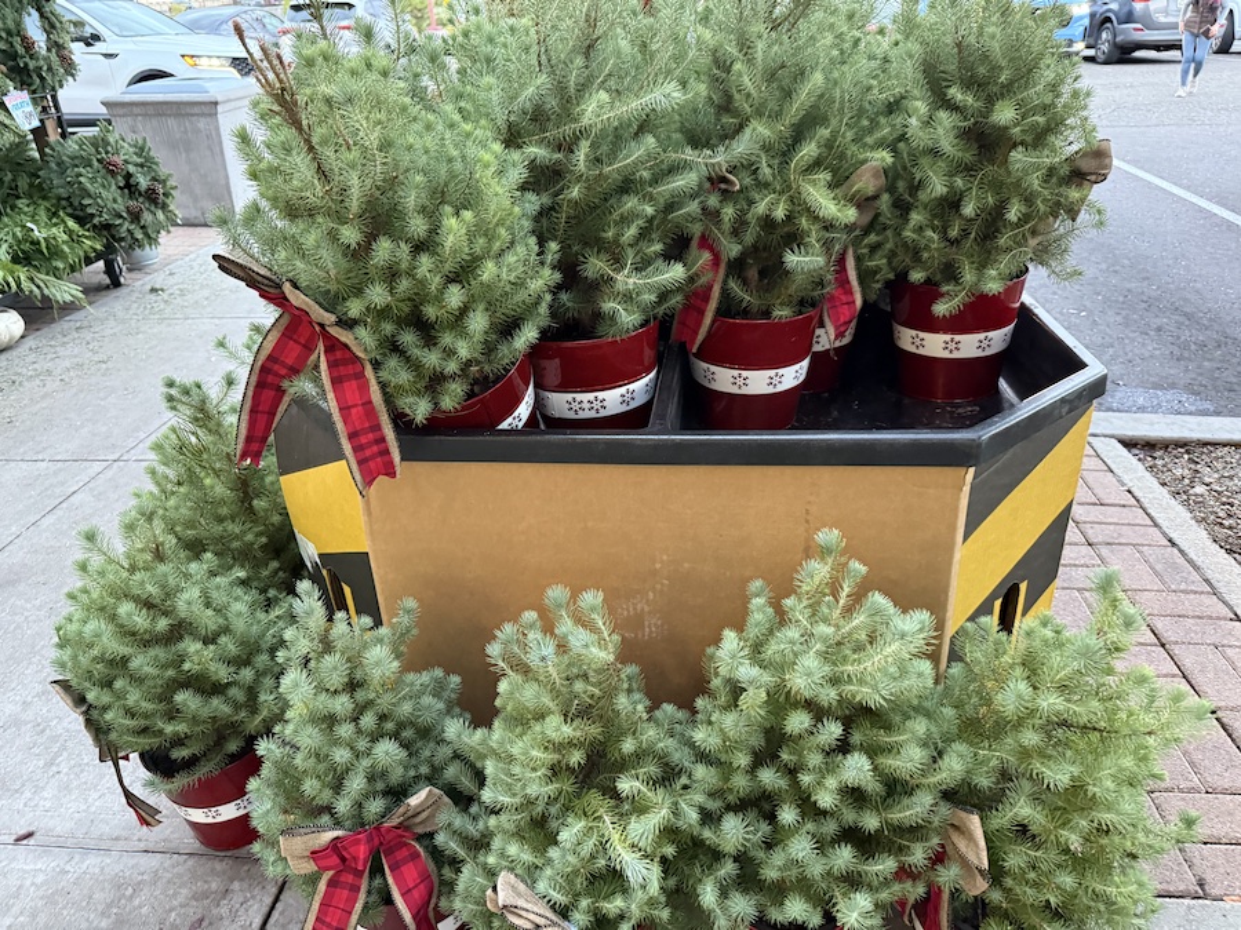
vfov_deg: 56.8
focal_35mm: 24
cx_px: 620
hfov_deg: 71.6
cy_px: 465
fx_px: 860
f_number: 1.78
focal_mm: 6.76
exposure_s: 1/60
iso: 800
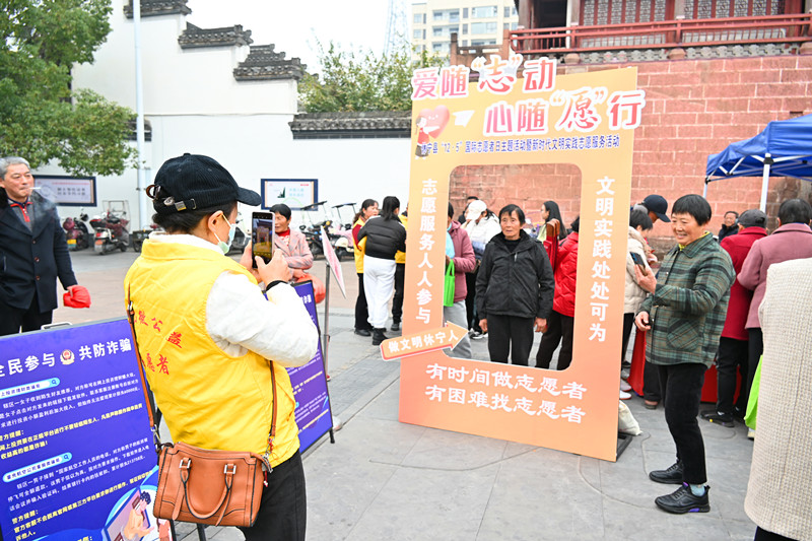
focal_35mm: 27
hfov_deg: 67.4
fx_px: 609
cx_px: 406
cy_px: 270
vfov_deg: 47.9
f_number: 4.5
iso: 100
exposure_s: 1/100
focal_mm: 18
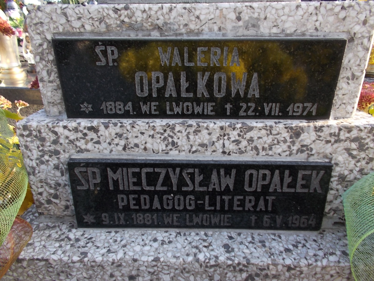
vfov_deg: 53.1
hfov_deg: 67.3
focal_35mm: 26
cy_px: 140
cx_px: 187
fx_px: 281
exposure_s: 1/100
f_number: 3.2
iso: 80
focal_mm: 4.6
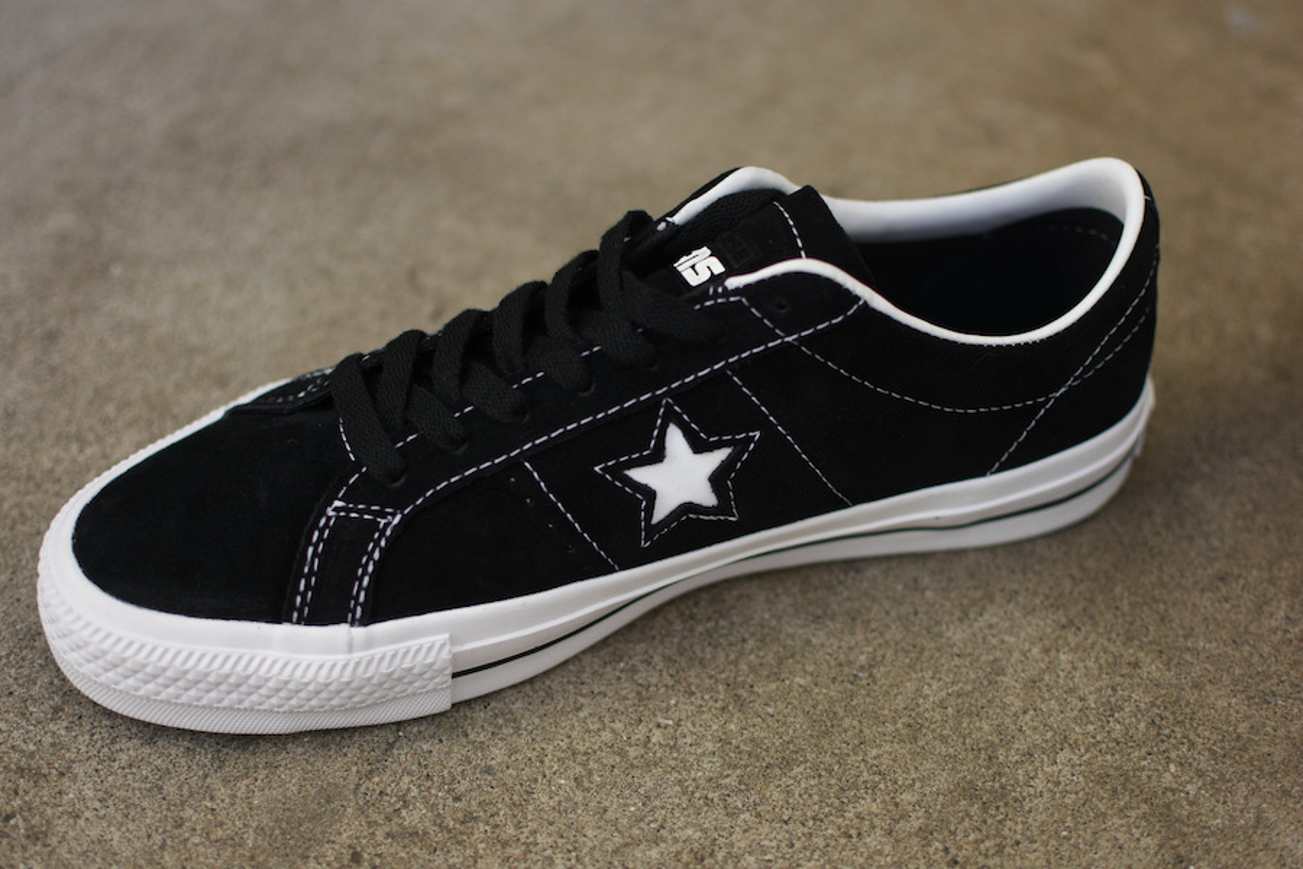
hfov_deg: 37.9
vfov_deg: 25.8
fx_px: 1900
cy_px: 434
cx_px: 652
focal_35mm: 52
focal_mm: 35
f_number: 1.8
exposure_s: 1/1000
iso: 200
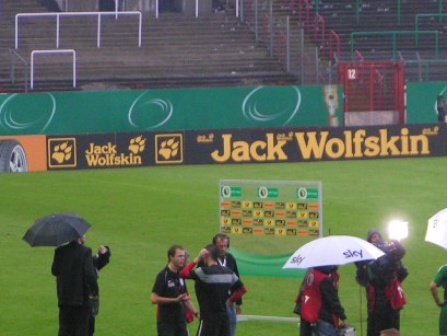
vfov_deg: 4.8
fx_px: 3965
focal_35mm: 307
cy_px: 270
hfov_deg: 6.4
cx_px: 324
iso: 200
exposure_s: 1/60
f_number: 3.5
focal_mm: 24
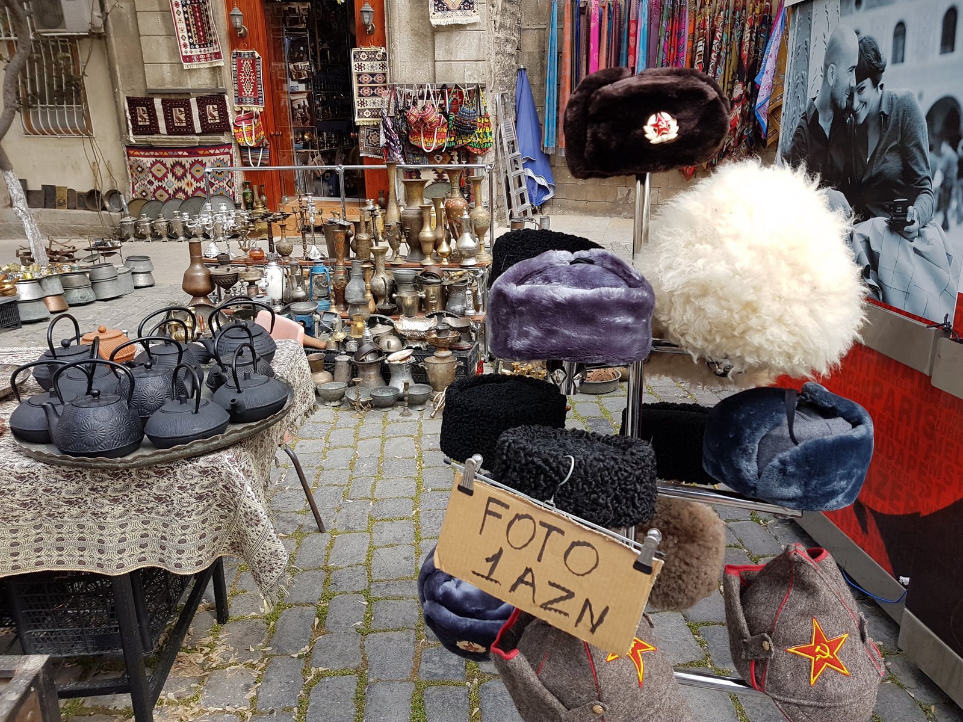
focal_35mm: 26
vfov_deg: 53.1
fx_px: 723
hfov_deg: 67.3
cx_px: 482
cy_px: 361
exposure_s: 1/848
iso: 40
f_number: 1.7
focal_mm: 4.2
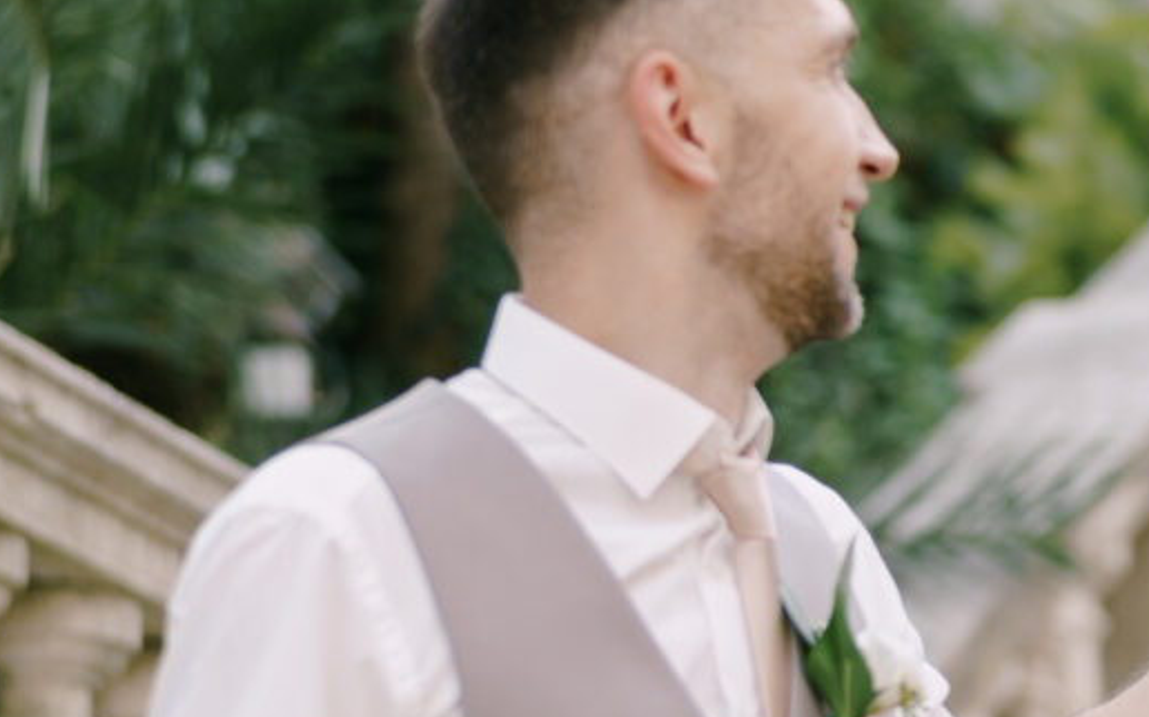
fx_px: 7919
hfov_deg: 8.2
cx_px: 1467
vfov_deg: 5.2
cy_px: 542
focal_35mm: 253
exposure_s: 1/1600
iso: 100
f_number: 1.6
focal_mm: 50
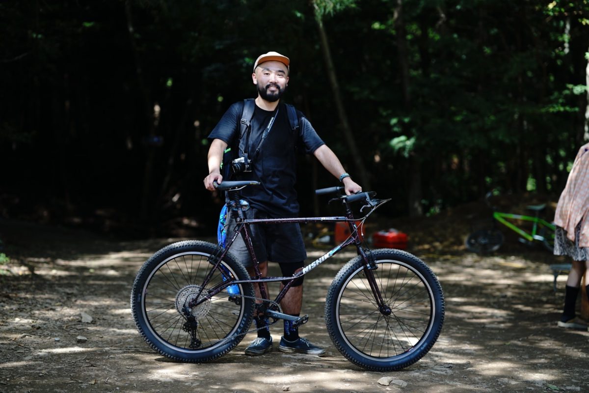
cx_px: 294
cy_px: 196
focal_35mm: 85
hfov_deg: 23.9
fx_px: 1391
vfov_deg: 16.1
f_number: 2.5
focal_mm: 85
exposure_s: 1/500
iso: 100
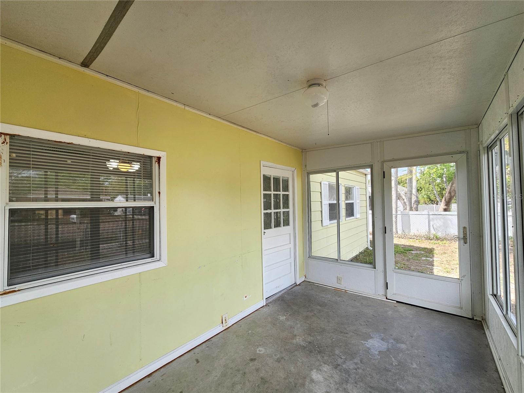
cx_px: 262
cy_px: 196
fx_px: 197
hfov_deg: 106.2
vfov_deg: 89.9
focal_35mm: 13
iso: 64
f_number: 2.2
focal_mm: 2.2
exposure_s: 1/281
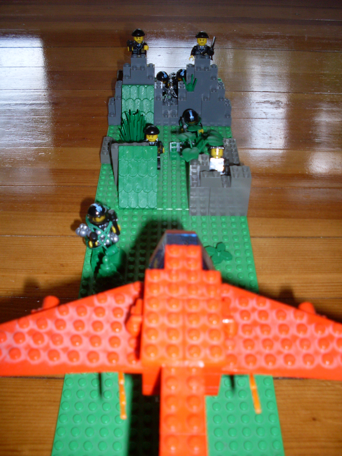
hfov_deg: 37.7
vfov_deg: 49.0
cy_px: 228
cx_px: 171
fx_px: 501
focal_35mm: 38
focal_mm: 6.3
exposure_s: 1/45
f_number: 2.8
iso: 100
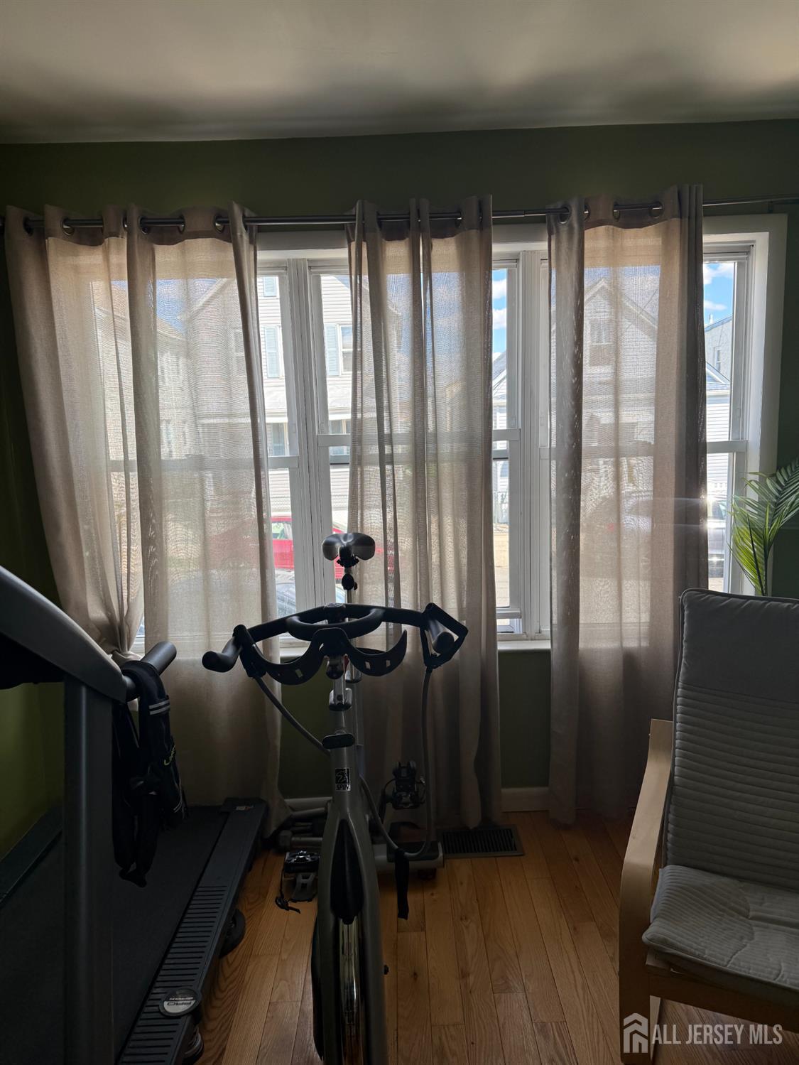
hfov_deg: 56.8
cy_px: 532
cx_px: 400
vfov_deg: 71.6
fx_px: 738
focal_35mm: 24
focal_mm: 6.76
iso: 100
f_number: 1.78
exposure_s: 1/470
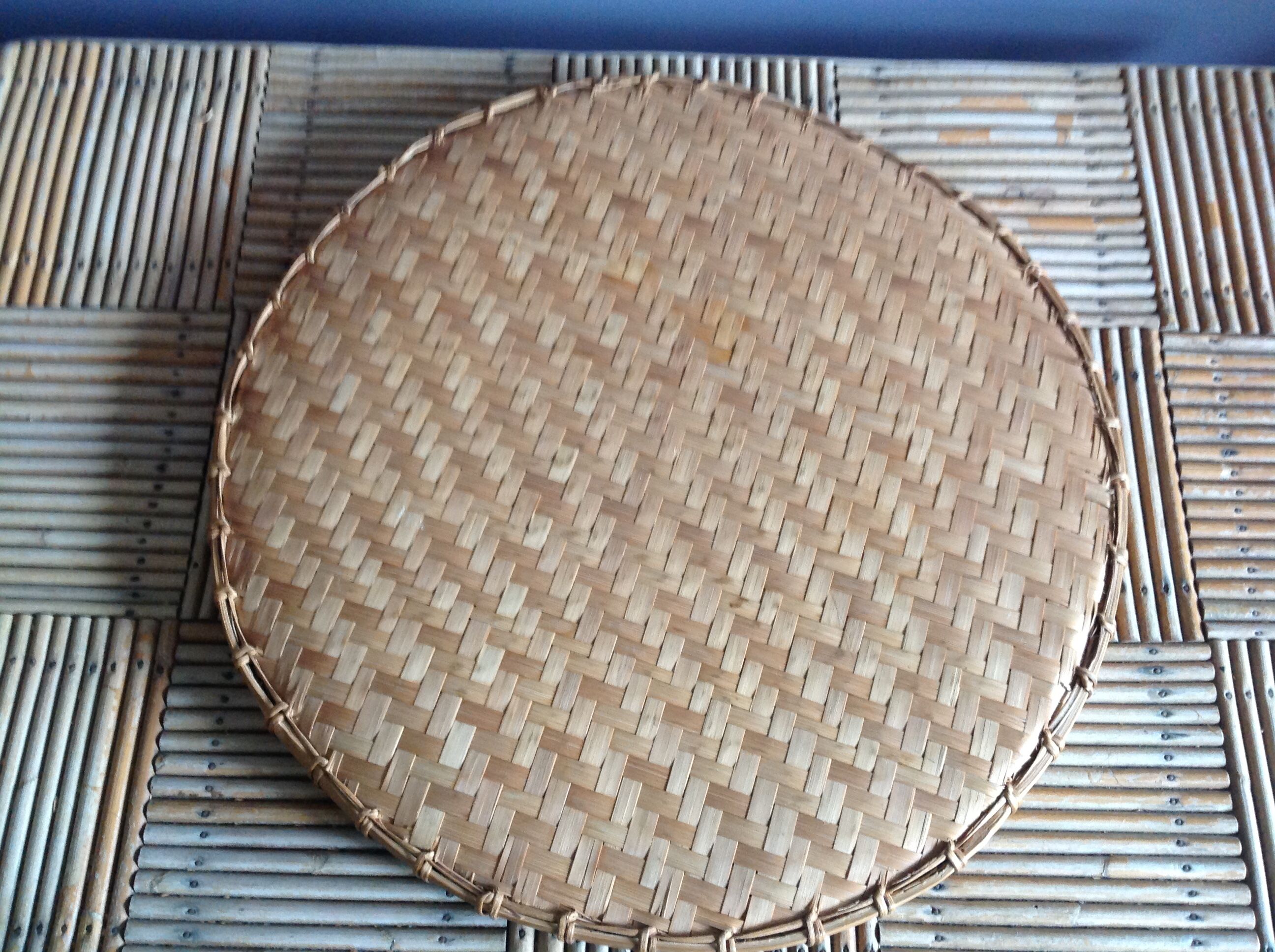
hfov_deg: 52.7
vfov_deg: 40.6
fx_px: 1287
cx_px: 638
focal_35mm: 35
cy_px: 476
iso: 160
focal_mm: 4.28
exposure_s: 1/15
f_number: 2.4
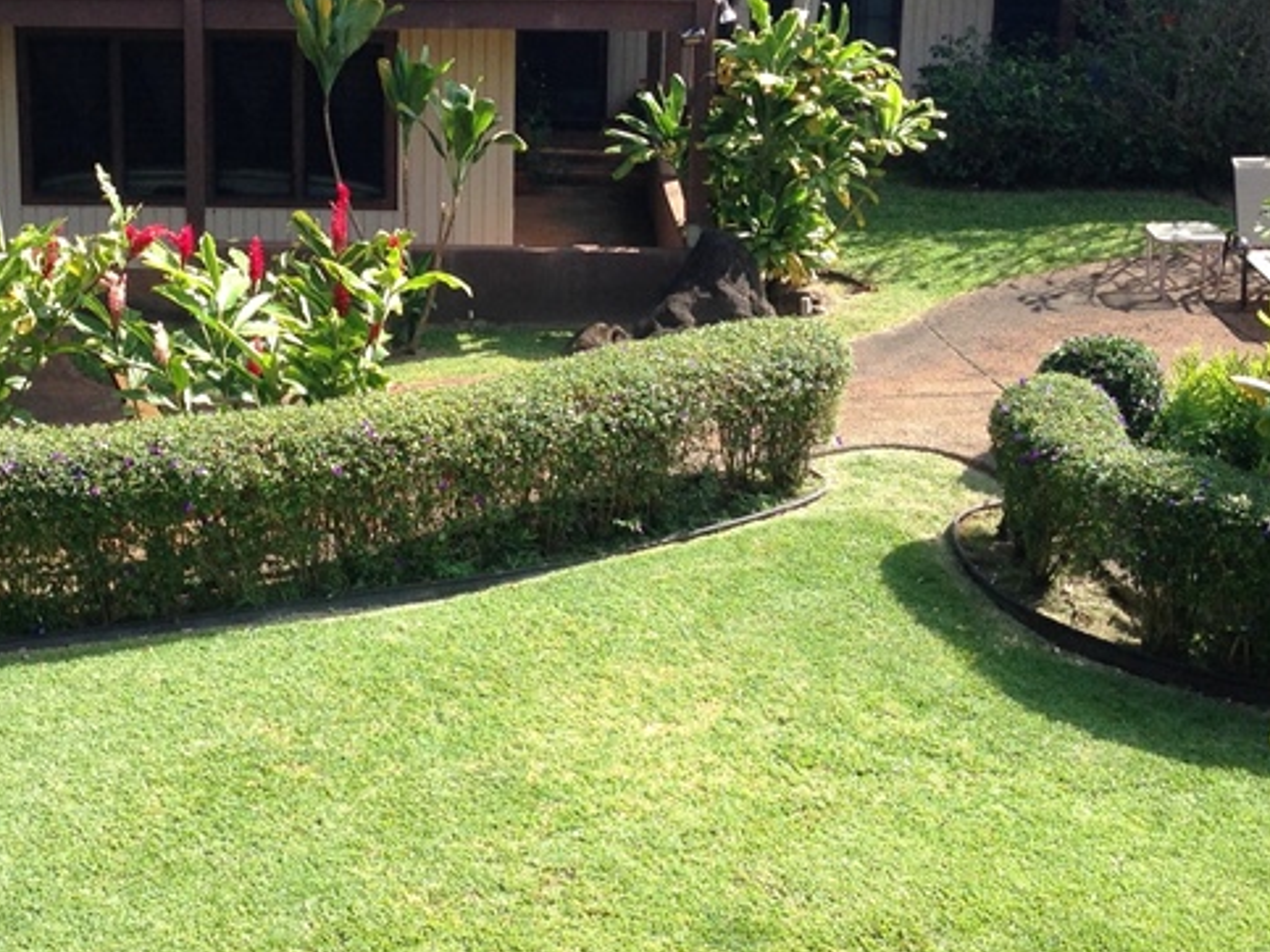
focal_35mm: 70
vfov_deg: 20.8
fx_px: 2568
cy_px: 226
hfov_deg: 27.5
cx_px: 352
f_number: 2.4
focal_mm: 4.12
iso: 50
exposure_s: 1/467
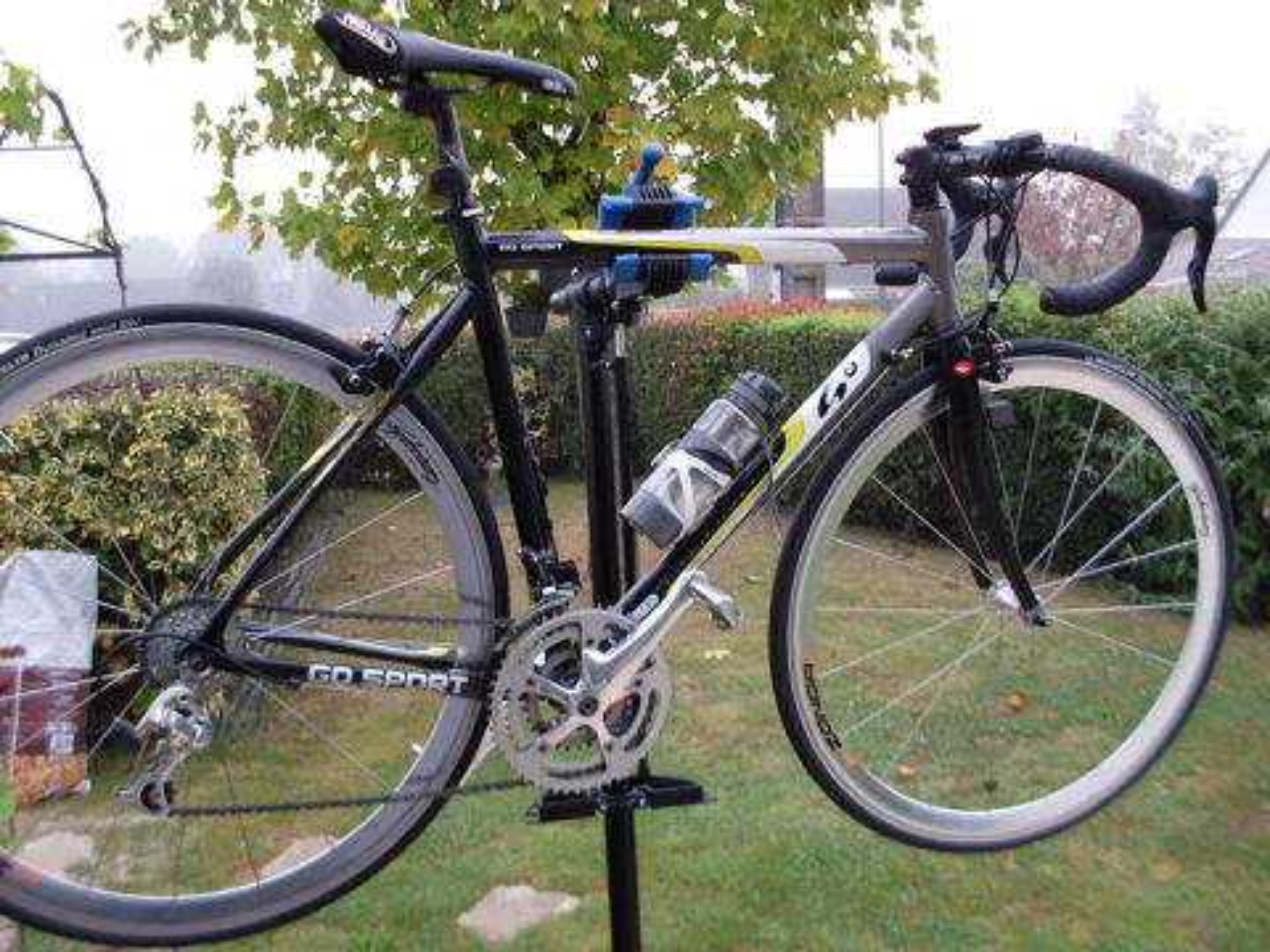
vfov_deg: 37.7
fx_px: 1394
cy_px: 476
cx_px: 635
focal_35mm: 38
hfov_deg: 49.0
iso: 100
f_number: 2.8
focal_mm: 6.3
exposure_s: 1/60
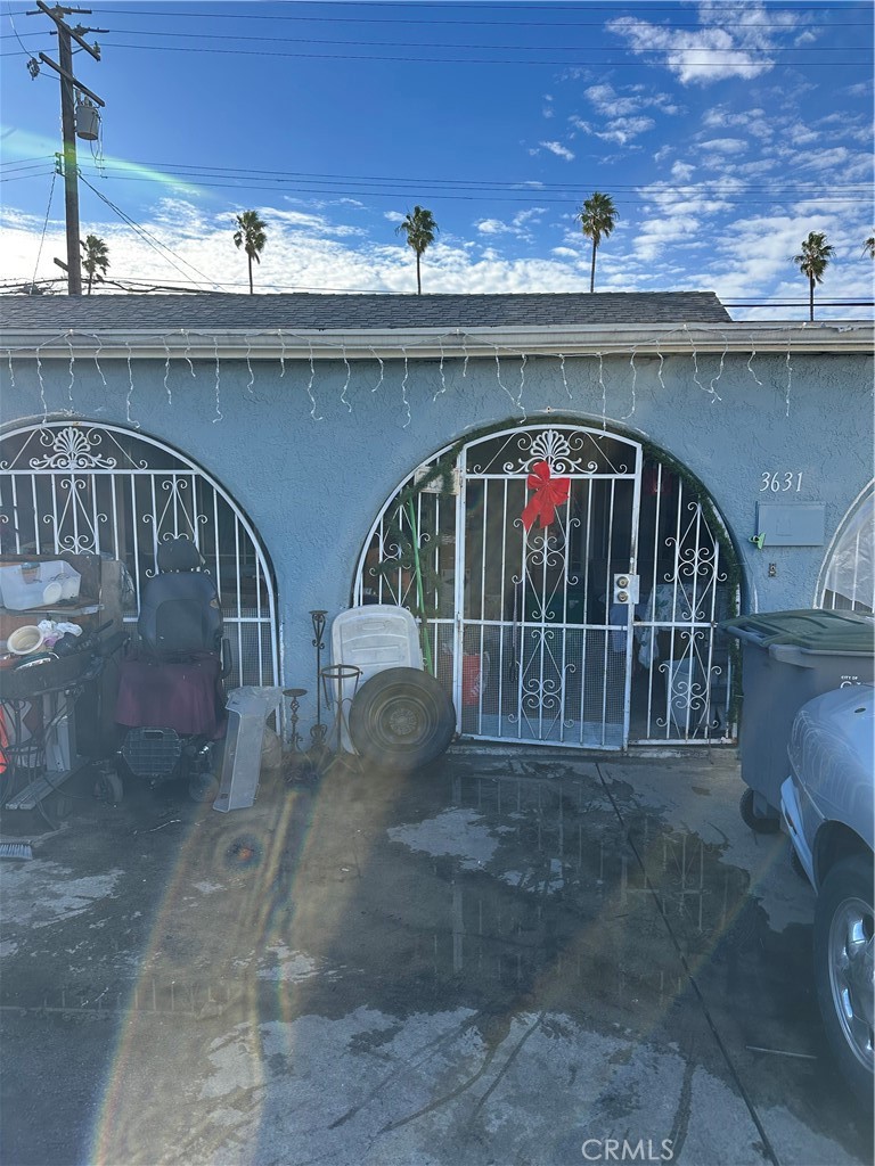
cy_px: 583
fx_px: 809
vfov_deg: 71.6
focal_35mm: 24
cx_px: 438
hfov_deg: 56.8
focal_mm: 6.86
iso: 80
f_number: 1.78
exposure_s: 1/2299
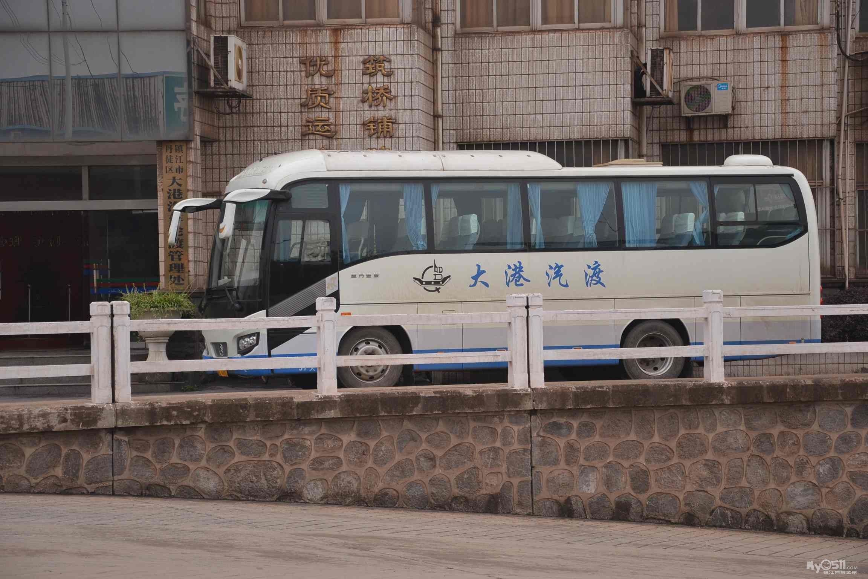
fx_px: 2531
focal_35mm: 105
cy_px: 290
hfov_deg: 19.5
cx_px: 434
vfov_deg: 13.0
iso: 400
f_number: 5.3
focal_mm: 70
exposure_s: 1/800
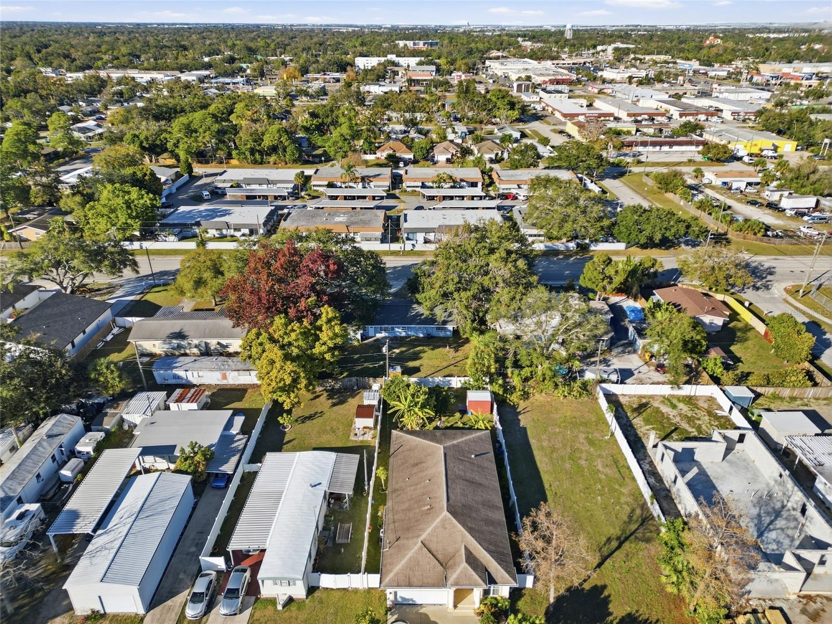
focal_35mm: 24
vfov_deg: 56.8
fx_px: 577
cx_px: 416
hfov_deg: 71.6
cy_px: 312
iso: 100
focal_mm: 6.7
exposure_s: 1/320
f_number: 1.7
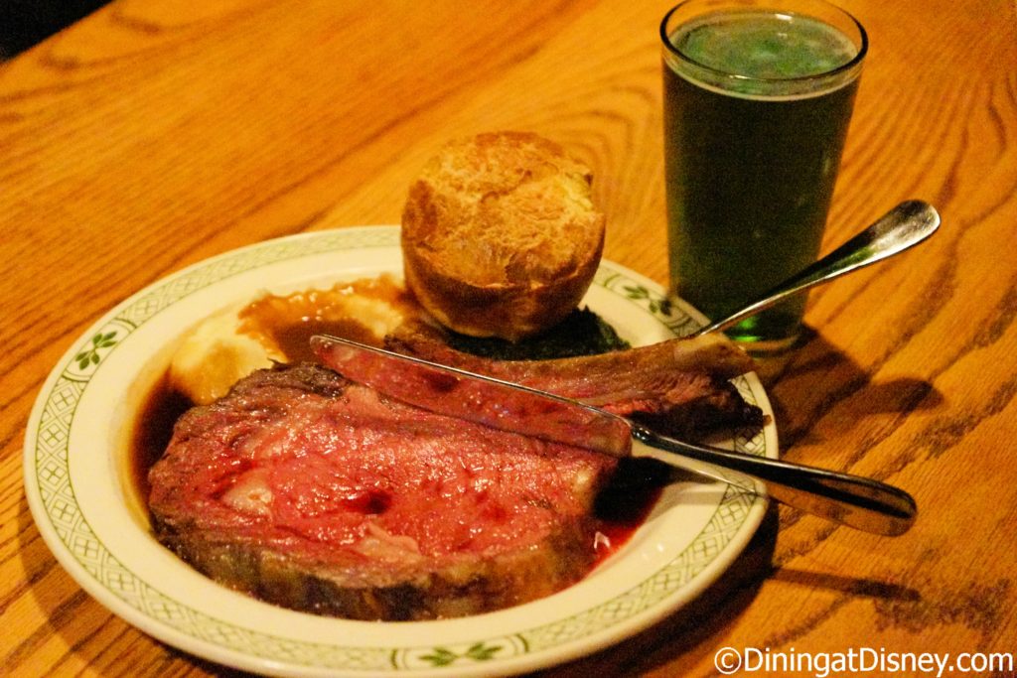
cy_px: 339
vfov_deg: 18.2
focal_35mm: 75
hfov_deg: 27.0
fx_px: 2119
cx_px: 508
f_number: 2.8
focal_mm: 50
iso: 10000
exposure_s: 1/160
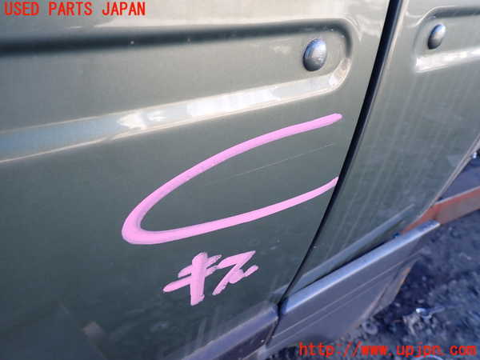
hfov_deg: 69.4
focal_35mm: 25
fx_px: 347
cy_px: 180
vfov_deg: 54.9
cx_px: 240
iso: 100
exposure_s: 1/60
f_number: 2.8
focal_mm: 4.5
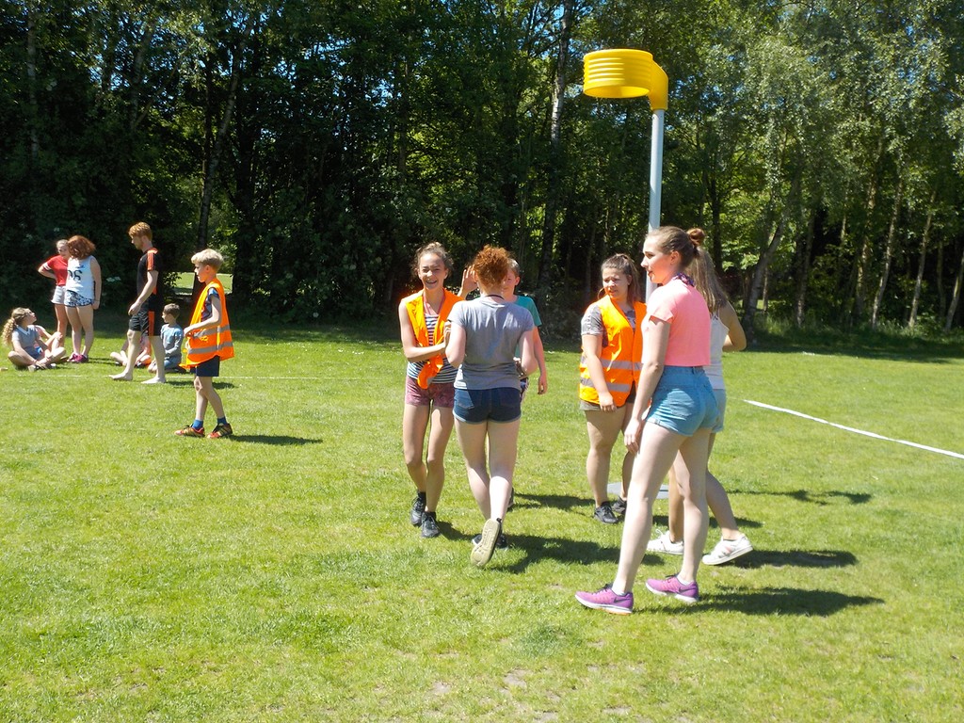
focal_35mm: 38
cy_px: 362
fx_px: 1058
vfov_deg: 37.7
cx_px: 482
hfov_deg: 49.0
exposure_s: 1/500
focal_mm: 5.2
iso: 125
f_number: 3.7
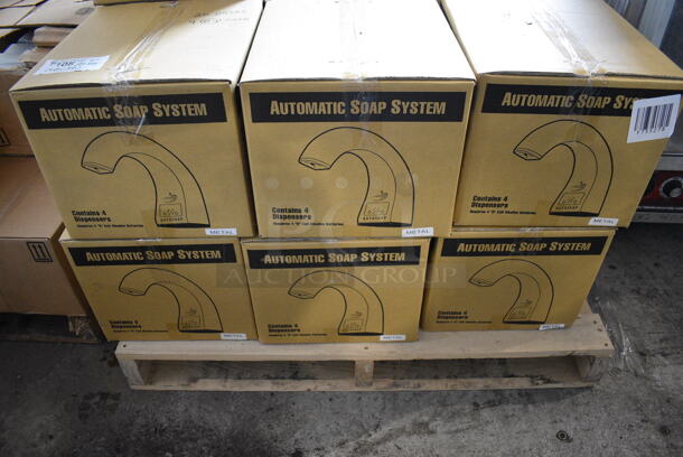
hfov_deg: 67.3
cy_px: 228
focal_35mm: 27
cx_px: 342
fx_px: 513
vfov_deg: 48.0
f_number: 3.5
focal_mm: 18
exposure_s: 1/125
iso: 2800
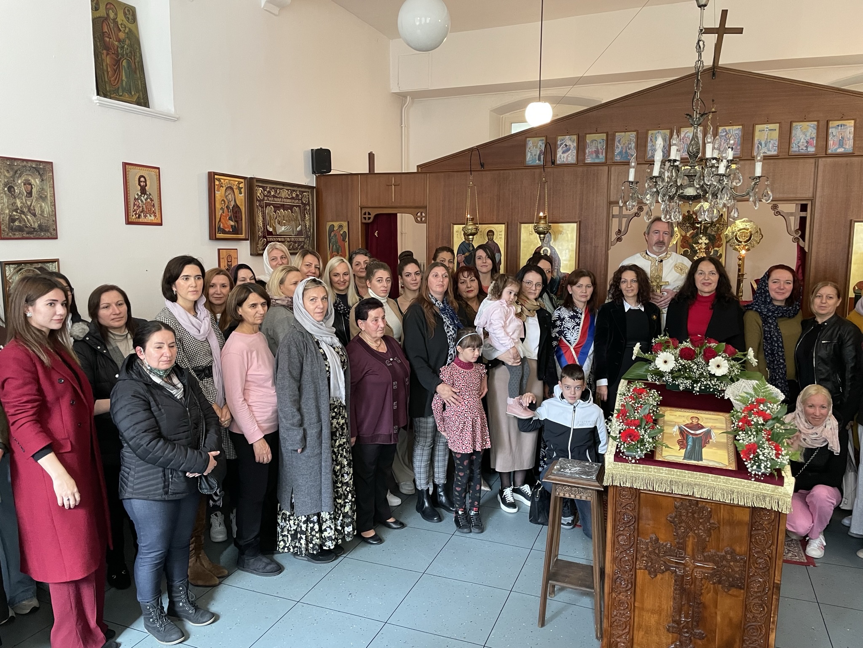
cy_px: 324
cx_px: 432
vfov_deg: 53.1
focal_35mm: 26
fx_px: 648
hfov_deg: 67.3
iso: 320
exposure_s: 1/50
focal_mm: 4.2
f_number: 1.6
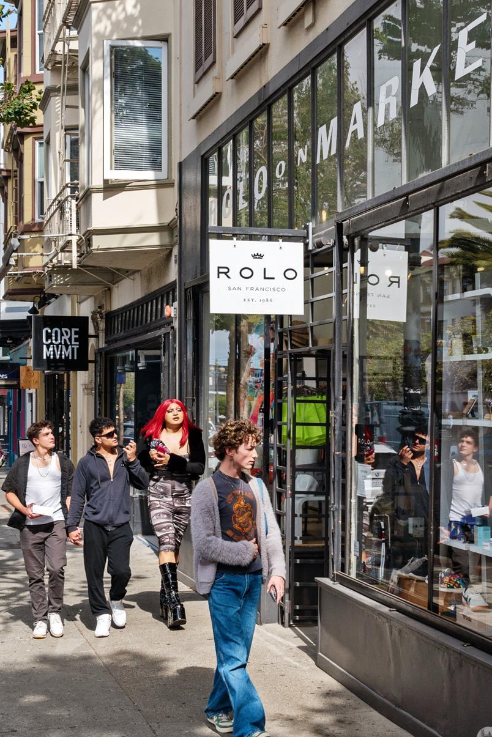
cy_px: 294
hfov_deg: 24.2
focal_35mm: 56
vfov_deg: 35.5
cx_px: 267
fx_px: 1147
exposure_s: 1/800
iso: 400
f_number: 9
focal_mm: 30.5
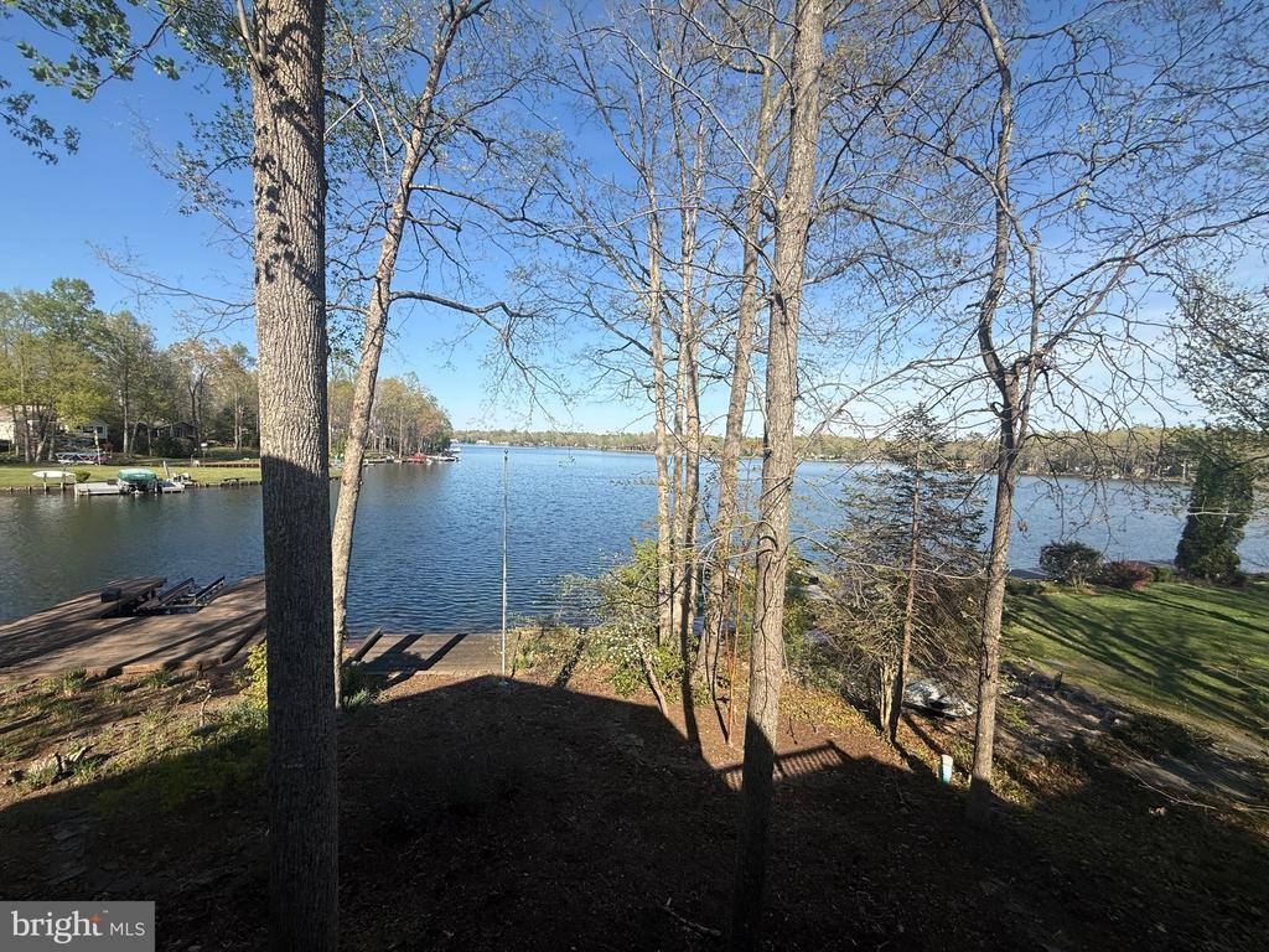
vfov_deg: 85.7
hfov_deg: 102.1
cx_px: 634
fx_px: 513
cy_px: 476
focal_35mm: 14
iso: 50
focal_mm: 2.22
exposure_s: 1/2024
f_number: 2.2
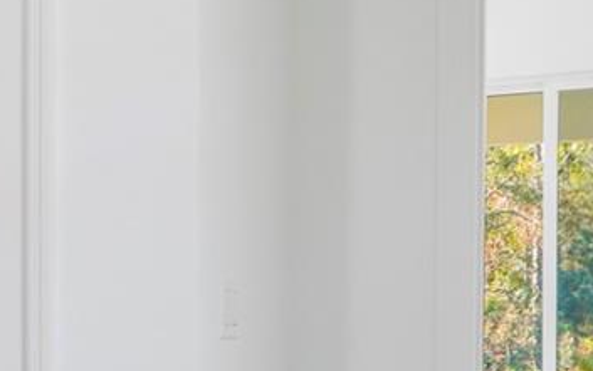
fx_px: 1342
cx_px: -344
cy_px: 332
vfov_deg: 15.6
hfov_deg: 20.5
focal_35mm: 83
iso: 100
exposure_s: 1/40
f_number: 2.2
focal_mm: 12
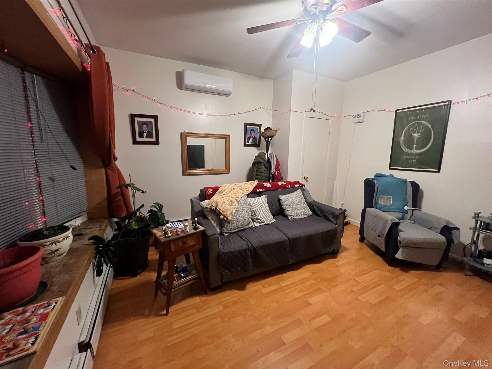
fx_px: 185
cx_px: 246
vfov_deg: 89.9
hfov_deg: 106.2
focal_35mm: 13
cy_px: 184
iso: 500
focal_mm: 1.57
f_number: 1.8
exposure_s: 1/60
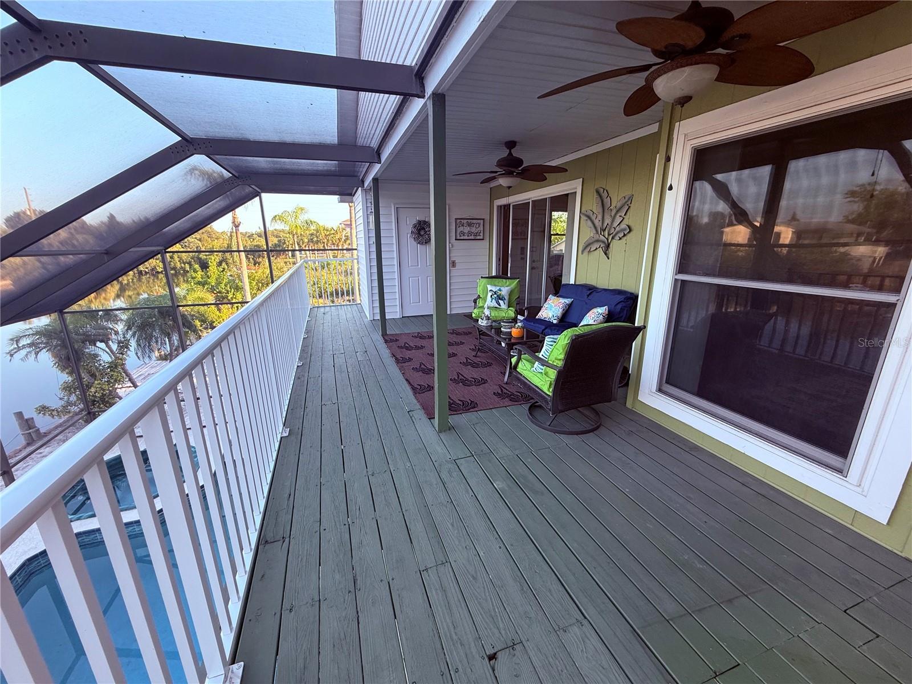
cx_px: 456
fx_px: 369
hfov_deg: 102.1
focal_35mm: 14
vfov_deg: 85.7
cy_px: 342
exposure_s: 1/99
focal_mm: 2.22
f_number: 2.2
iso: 64
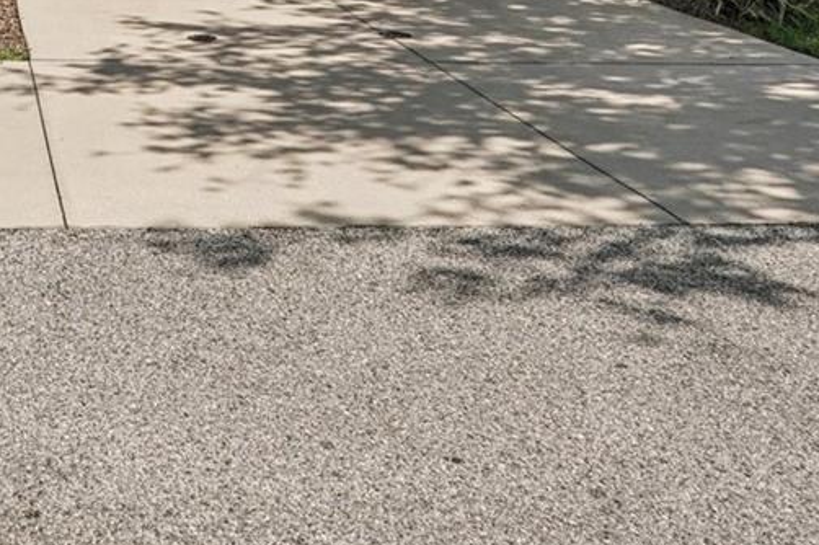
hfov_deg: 34.5
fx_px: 1159
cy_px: -181
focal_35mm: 51
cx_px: -41
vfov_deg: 23.2
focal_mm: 16
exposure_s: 1/1600
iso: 400
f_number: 8
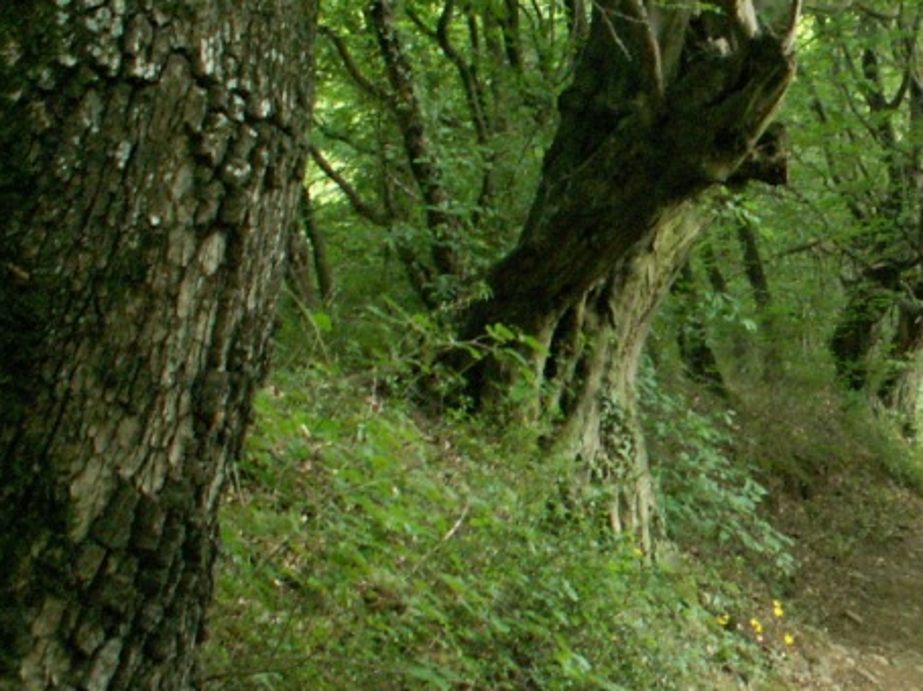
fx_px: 2105
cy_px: 421
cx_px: 1031
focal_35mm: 79
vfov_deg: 18.6
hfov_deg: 23.2
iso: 160
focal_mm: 5.86
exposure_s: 1/13
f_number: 2.8
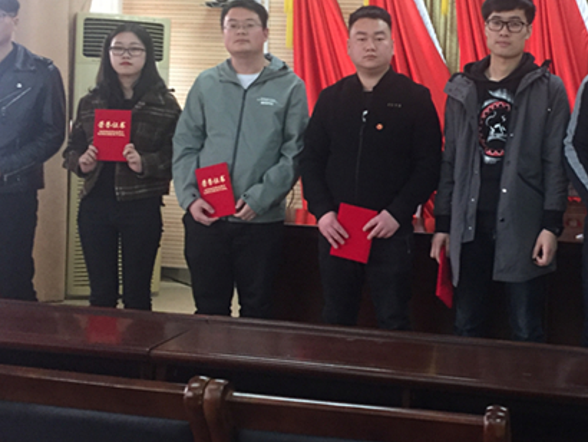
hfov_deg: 35.2
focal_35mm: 53
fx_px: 901
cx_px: 455
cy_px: 126
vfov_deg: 27.3
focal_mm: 4.15
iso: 200
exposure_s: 1/33
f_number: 2.2
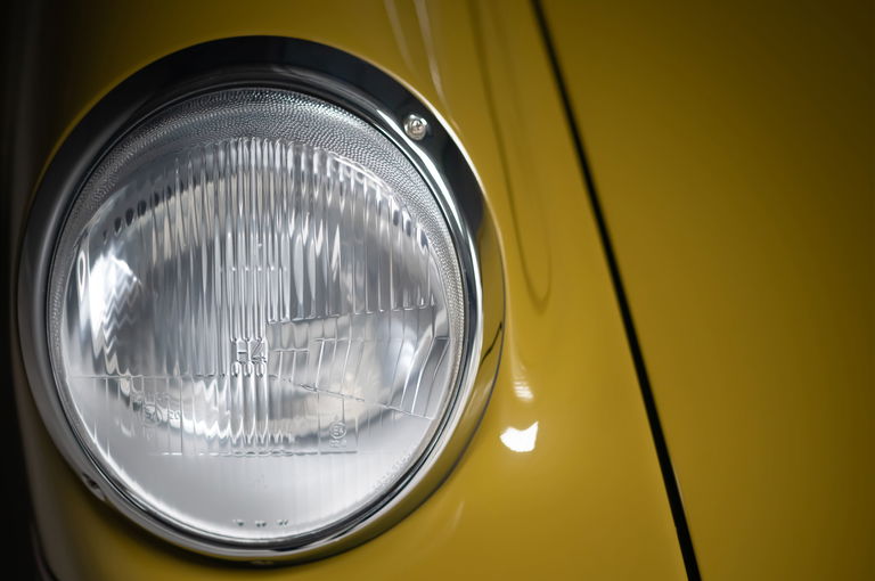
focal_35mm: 32
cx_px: 438
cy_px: 290
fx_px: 777
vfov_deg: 41.0
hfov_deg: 58.8
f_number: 2.8
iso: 800
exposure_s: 1/8000
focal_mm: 32
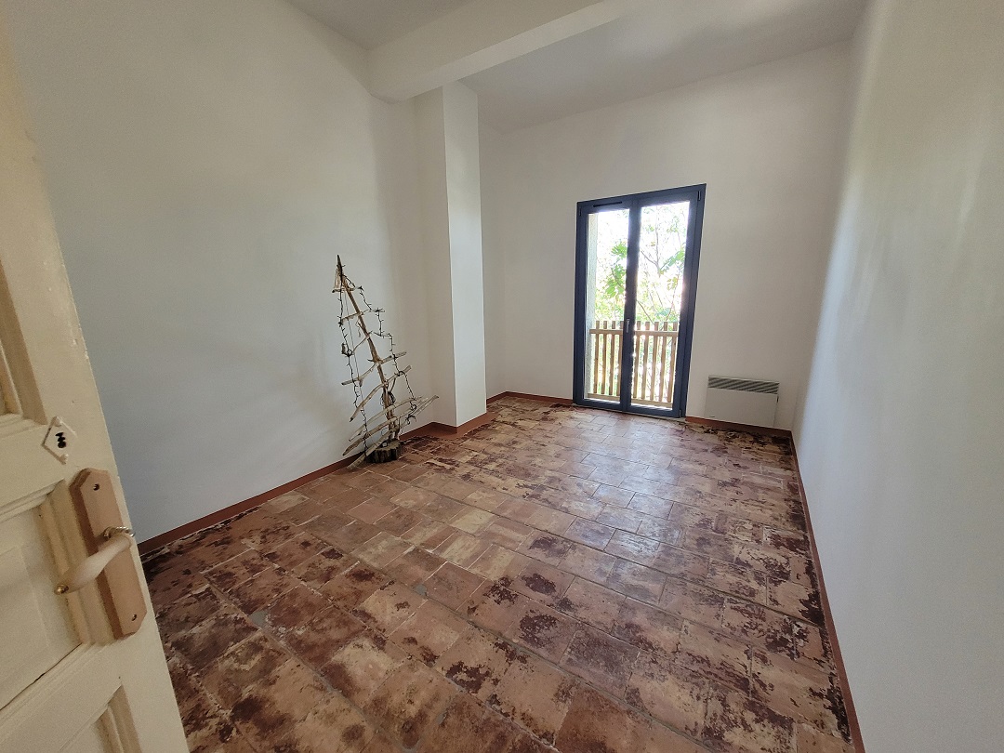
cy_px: 376
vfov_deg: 89.9
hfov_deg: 106.2
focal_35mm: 13
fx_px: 377
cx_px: 502
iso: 250
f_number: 2.2
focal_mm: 1.74
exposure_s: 1/60
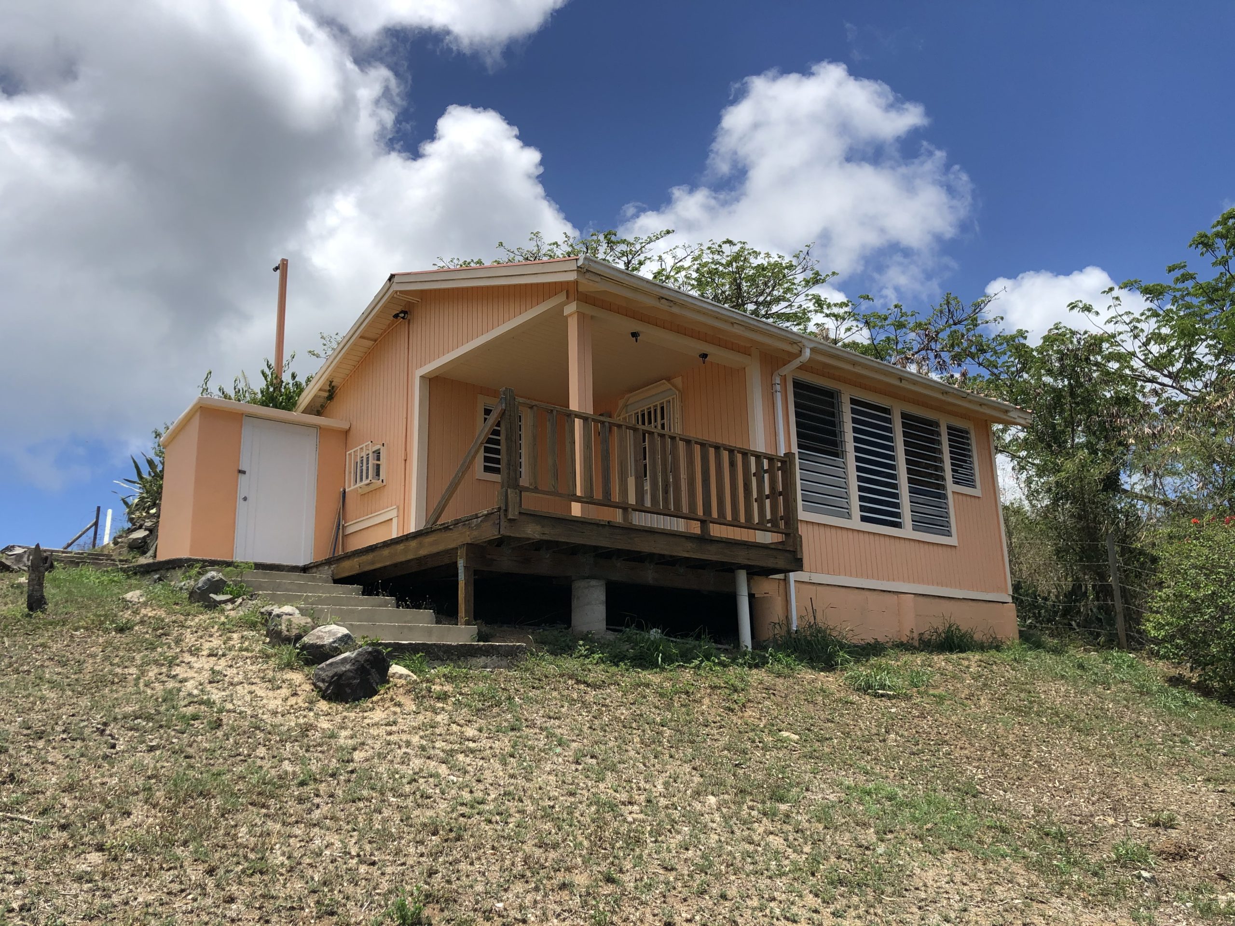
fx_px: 999
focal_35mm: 28
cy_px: 463
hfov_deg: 63.4
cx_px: 618
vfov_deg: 49.7
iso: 25
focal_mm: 4
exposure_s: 1/3040
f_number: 1.8
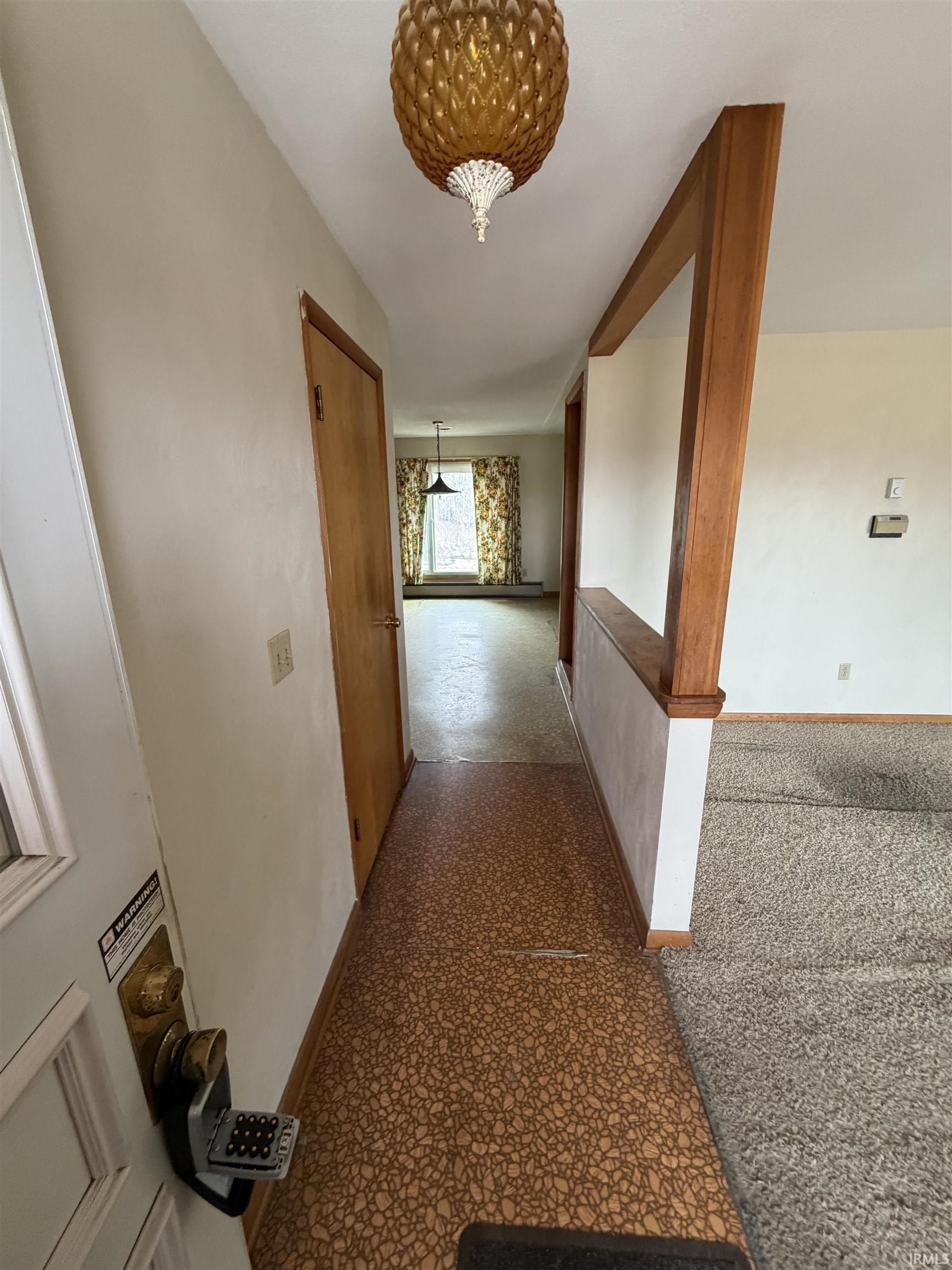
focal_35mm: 14
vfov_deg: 102.1
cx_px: 476
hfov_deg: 85.7
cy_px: 635
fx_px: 513
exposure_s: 1/72
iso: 320
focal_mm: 2.22
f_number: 2.2
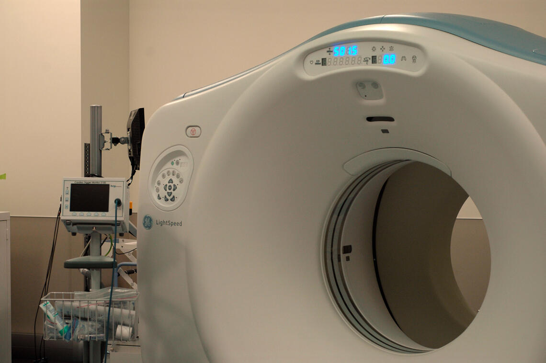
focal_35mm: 75
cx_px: 273
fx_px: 1136
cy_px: 182
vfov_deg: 18.1
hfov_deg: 27.0
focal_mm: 50
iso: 400
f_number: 4.5
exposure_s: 1/80
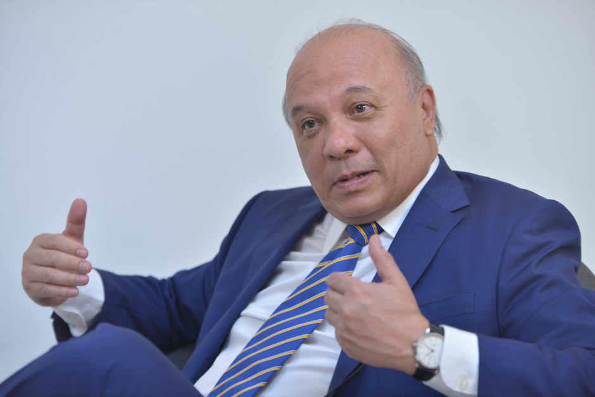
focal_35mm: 140
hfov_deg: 14.7
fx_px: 2314
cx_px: 298
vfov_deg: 9.8
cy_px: 198
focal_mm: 140
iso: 280
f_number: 2.8
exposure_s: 1/90
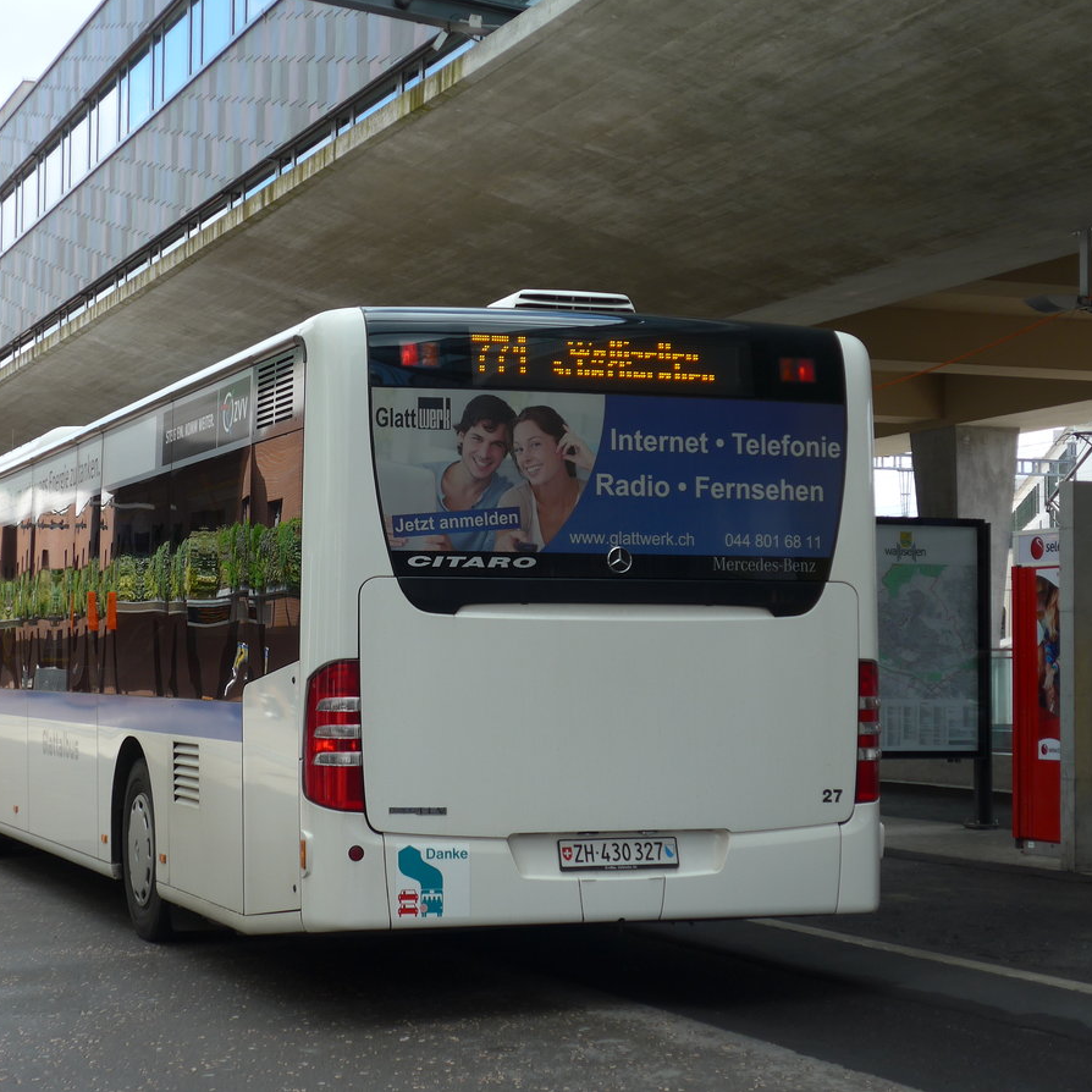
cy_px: 544
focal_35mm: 70
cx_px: 384
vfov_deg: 24.7
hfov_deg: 24.6
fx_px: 2498
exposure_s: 1/400
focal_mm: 12
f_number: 3.5
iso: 80
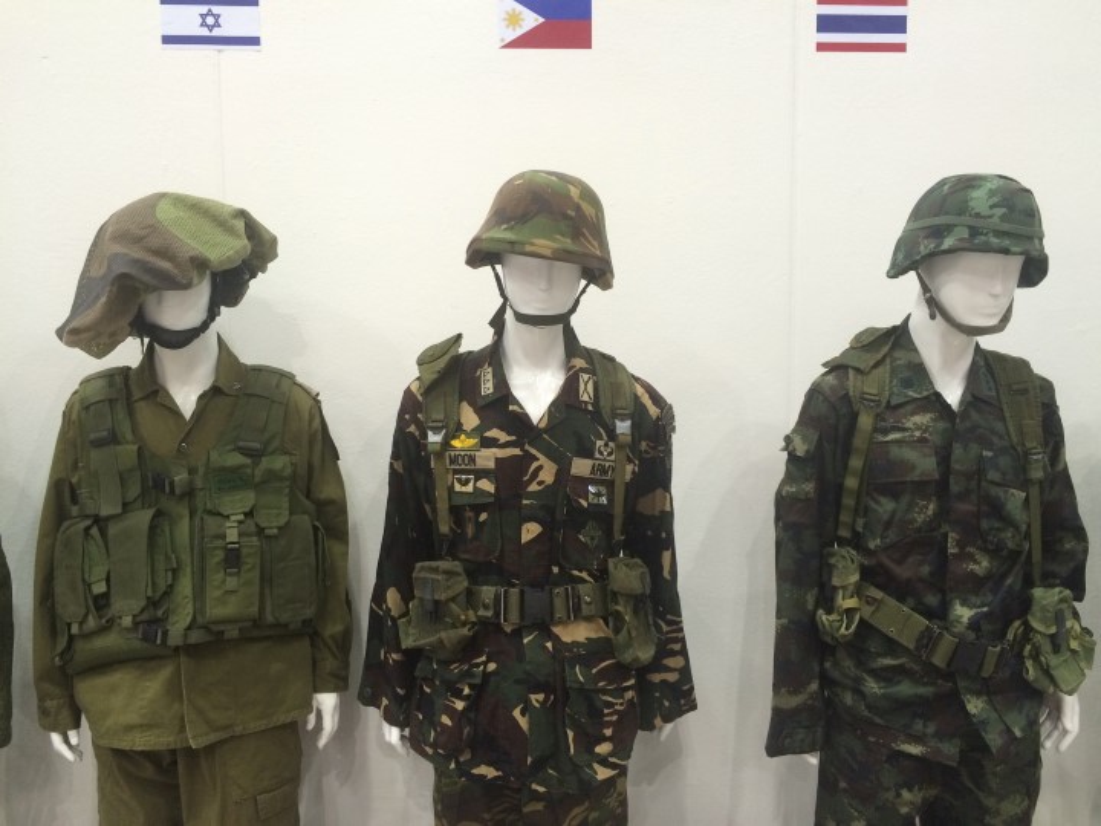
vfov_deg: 48.2
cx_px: 550
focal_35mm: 29
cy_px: 413
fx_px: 922
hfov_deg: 61.7
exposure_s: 1/30
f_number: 2.2
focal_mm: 4.15
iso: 125
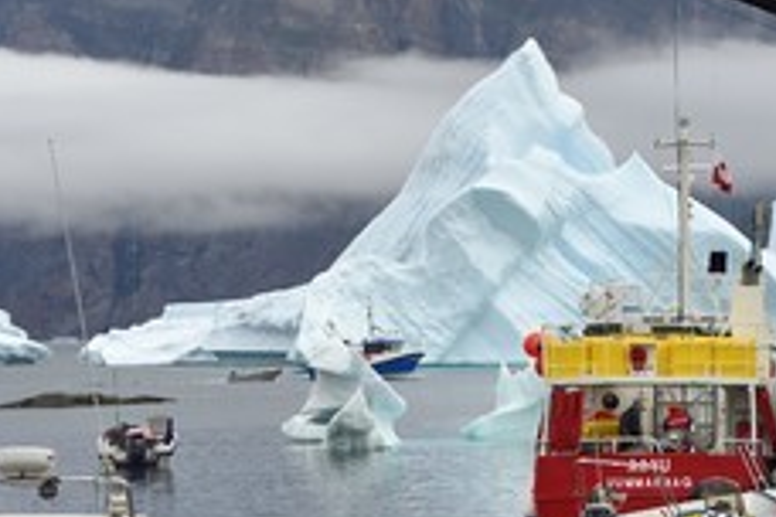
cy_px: 337
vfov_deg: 6.2
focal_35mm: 221
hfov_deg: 9.3
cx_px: 653
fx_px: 4763
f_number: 8
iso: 400
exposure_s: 1/500
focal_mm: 120
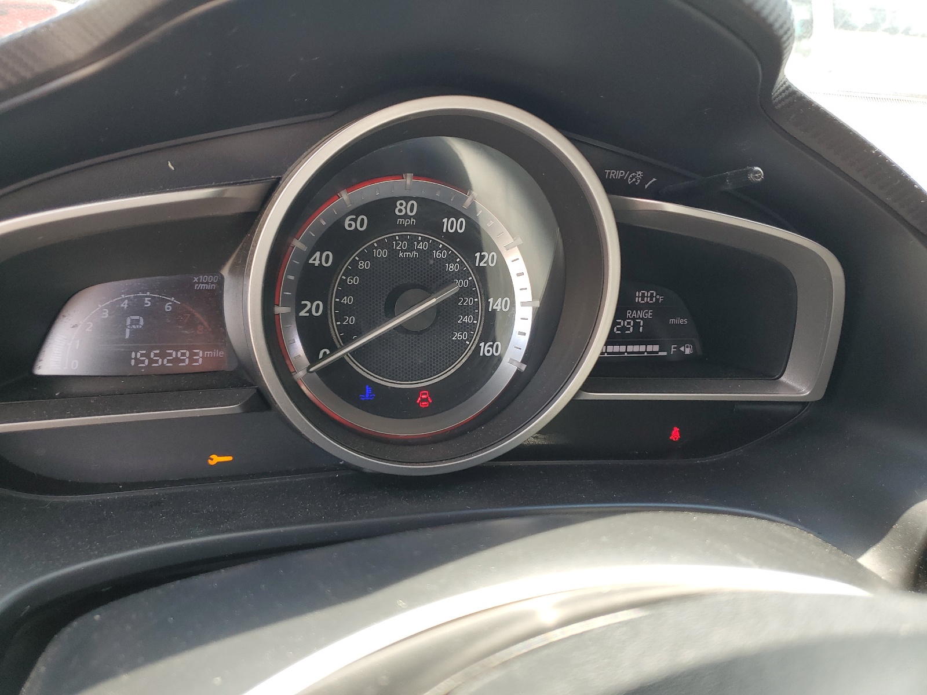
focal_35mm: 26
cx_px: 464
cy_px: 348
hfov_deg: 67.3
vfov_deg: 53.1
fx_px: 696
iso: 50
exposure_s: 1/189
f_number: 1.5
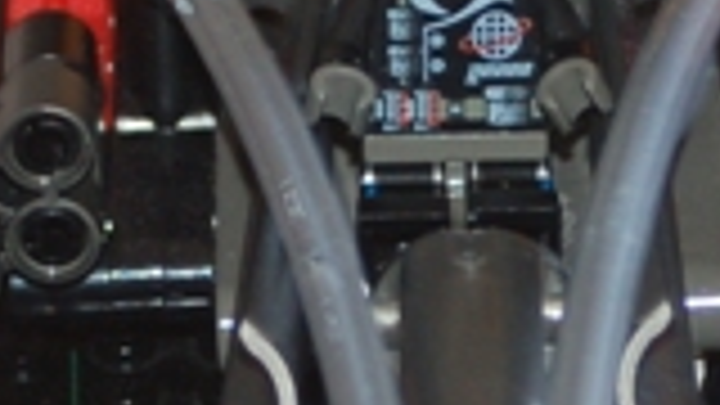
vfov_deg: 2.1
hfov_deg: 3.7
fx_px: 11264
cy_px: 342
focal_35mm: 590
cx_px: 562
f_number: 5.6
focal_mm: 80
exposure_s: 1/60
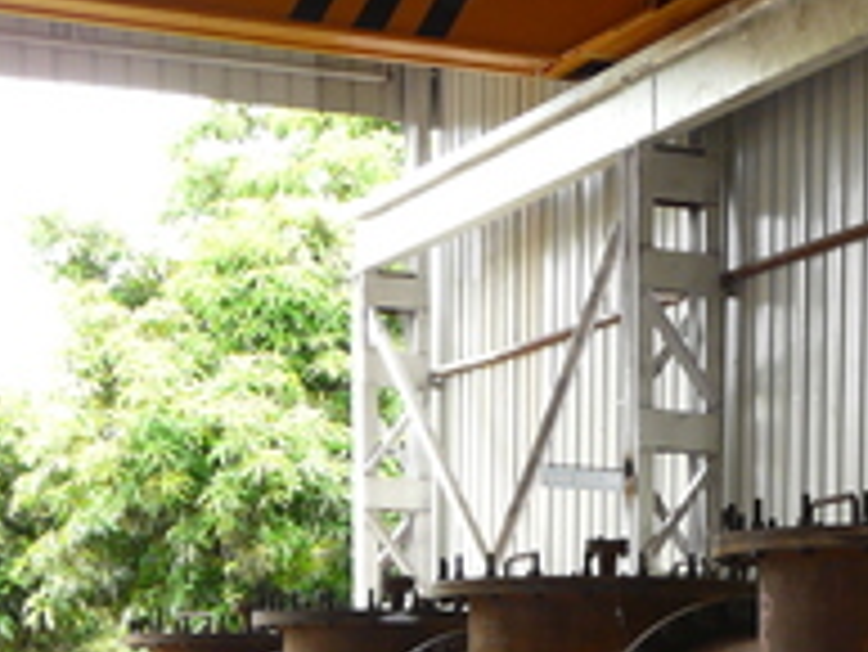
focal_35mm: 114
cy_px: 776
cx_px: 994
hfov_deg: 16.6
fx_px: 2860
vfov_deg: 12.7
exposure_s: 1/50
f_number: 3.2
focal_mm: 7.2
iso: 100
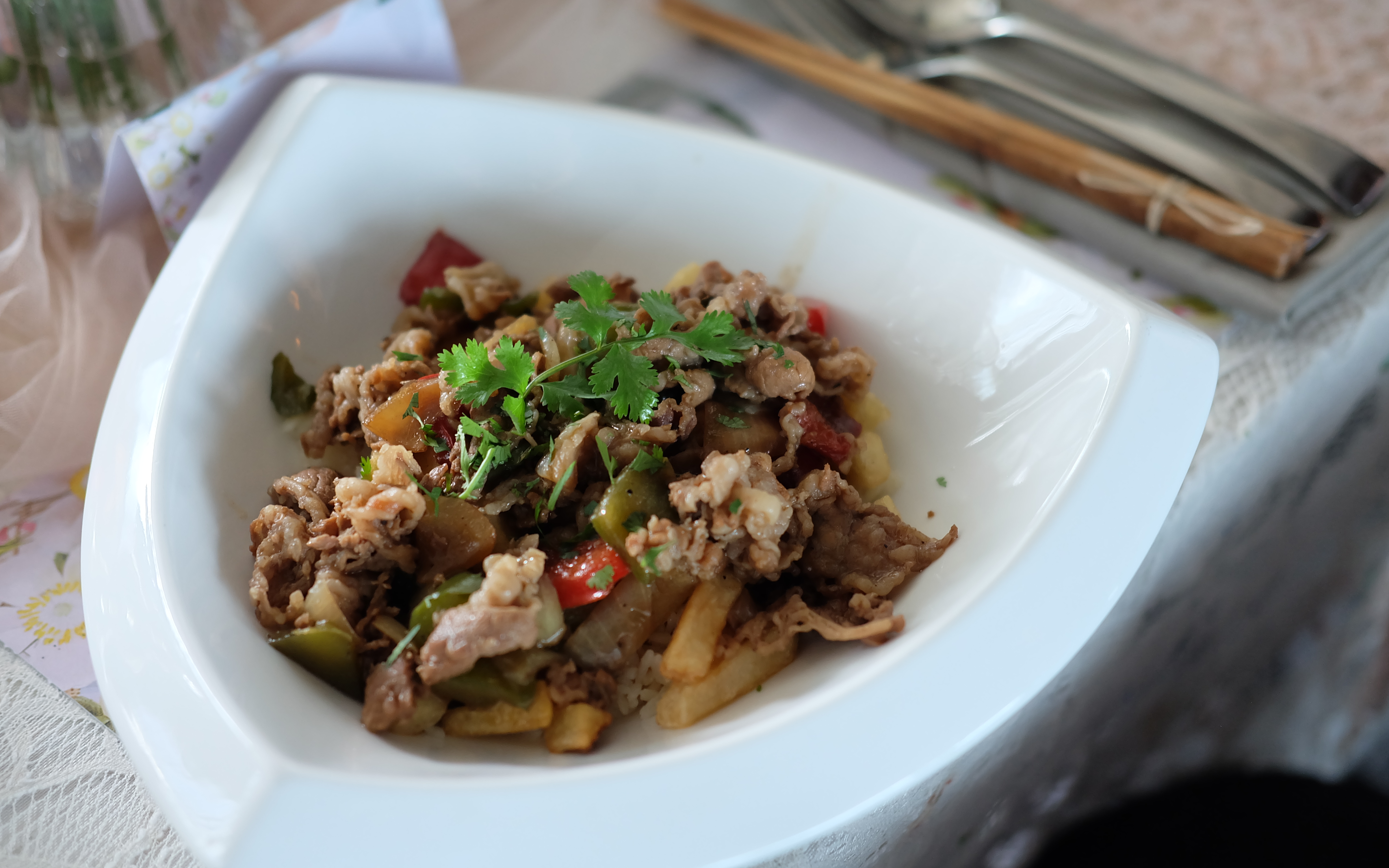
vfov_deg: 23.6
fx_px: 2082
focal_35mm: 55
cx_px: 694
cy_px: 420
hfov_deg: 36.9
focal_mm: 35
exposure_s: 1/75
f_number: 2
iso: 800
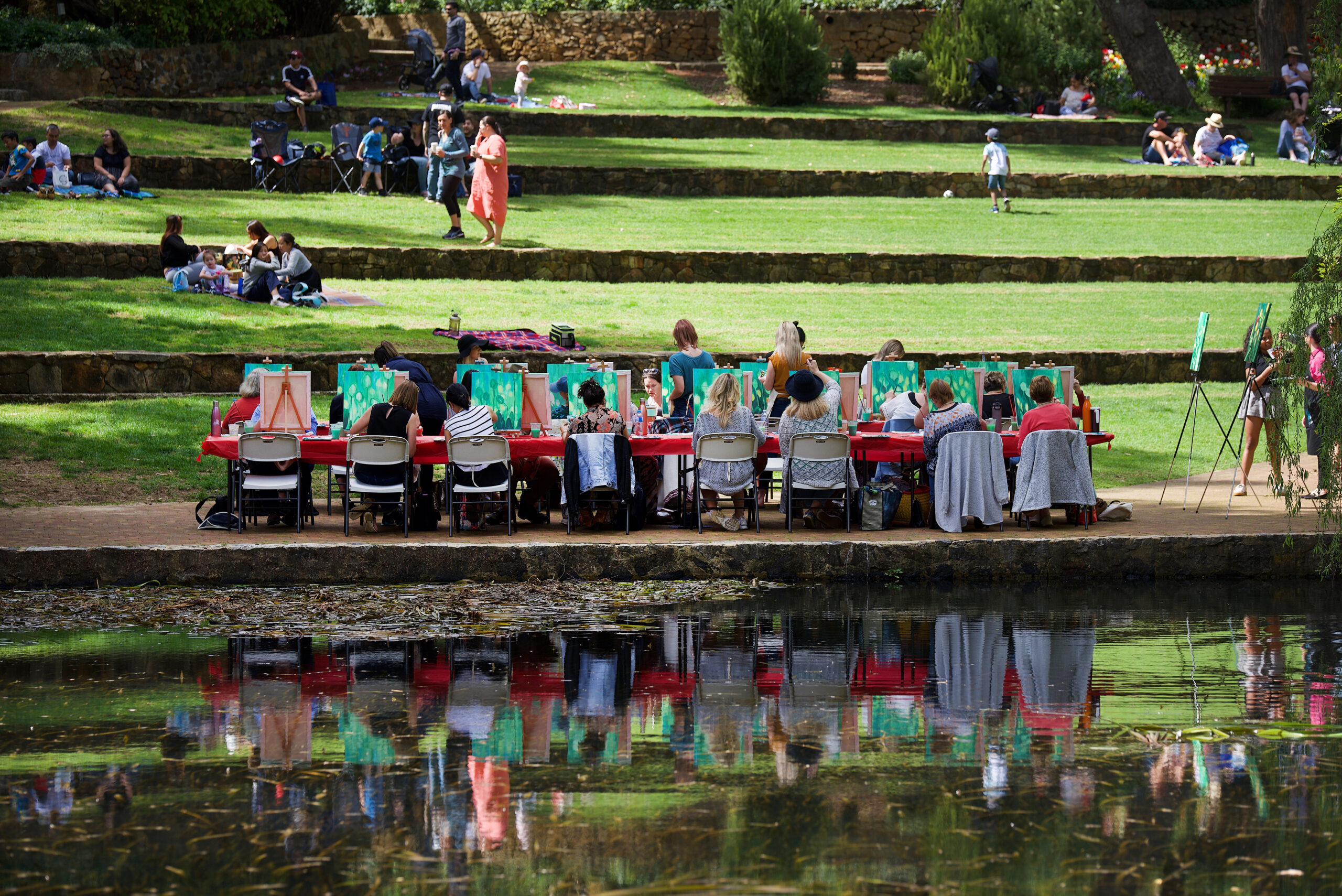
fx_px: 4326
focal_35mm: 116
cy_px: 448
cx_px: 671
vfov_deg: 11.8
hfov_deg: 17.6
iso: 100
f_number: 4
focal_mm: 116
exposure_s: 1/500
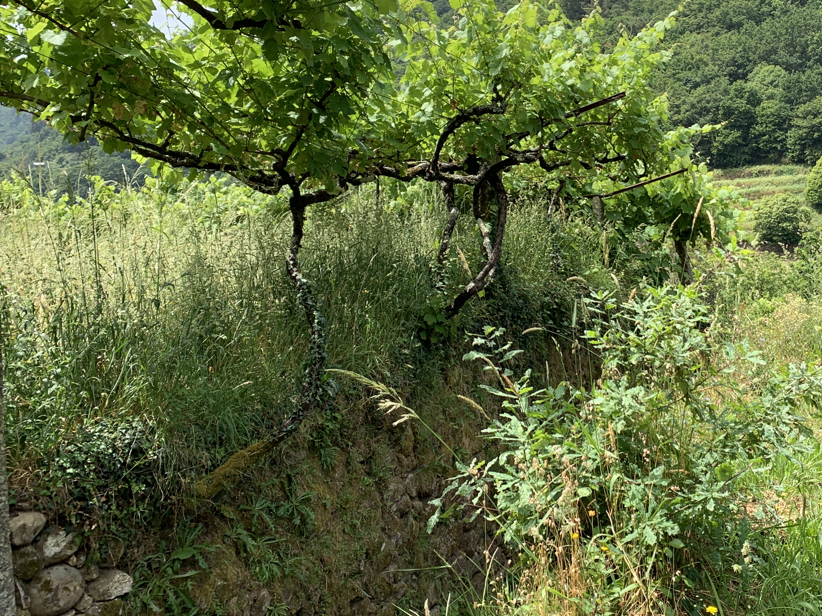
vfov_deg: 34.1
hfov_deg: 43.9
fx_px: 997
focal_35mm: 42
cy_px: 207
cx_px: 574
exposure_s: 1/1220
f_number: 1.8
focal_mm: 4.25
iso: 25
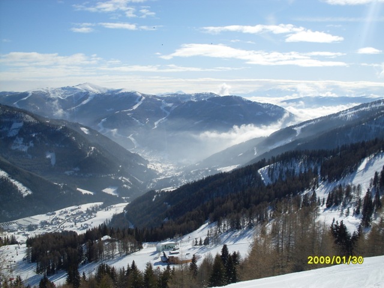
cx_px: 192
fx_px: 422
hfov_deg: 49.0
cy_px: 144
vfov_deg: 37.7
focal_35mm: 38
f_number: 8.4
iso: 80
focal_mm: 6.3
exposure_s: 1/350
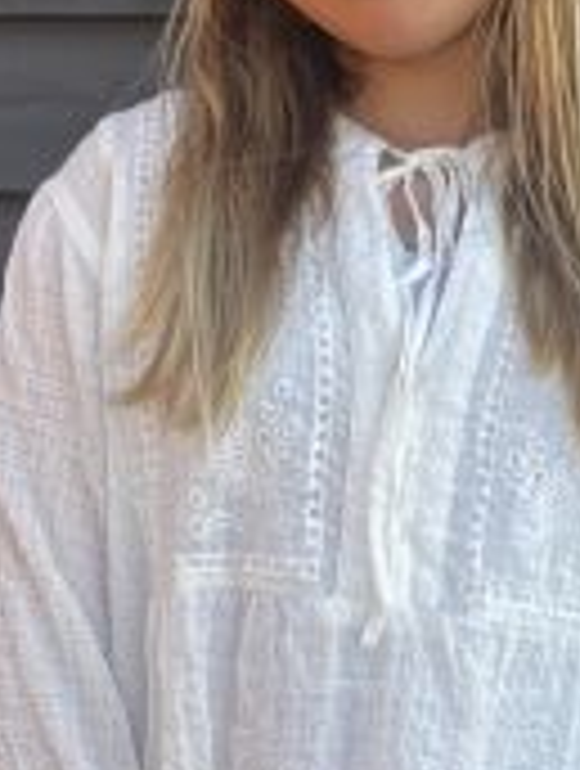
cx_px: 391
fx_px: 2181
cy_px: 671
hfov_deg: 15.1
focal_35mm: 98
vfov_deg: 19.7
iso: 25
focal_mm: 3.99
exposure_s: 1/243
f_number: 1.8
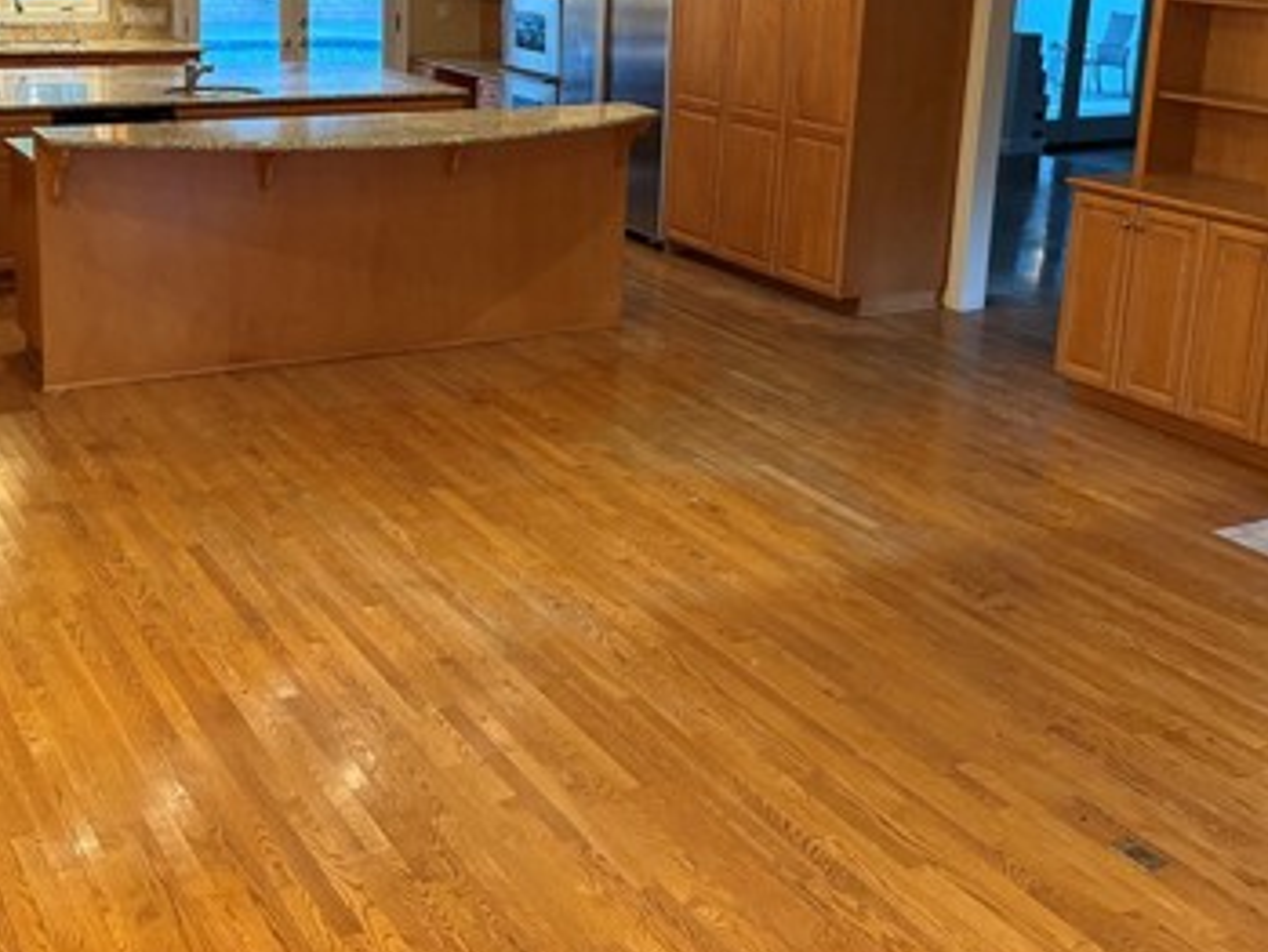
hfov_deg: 42.5
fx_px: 1612
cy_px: 273
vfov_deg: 32.4
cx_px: 461
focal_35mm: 44
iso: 500
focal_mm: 6.76
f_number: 1.78
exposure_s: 1/60
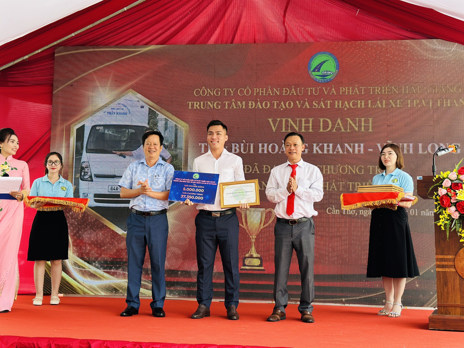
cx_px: 232
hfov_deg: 39.7
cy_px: 174
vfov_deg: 30.3
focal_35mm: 48
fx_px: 643
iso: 80
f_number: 1.78
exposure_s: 1/254
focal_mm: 6.86
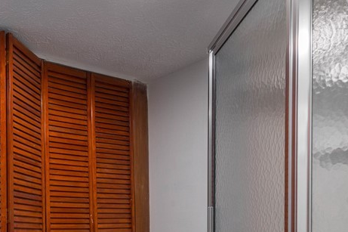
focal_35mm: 33
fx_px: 319
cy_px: 224
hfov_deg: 43.0
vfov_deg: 36.5
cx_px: -44
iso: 200
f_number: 9
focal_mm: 14
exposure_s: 1/8
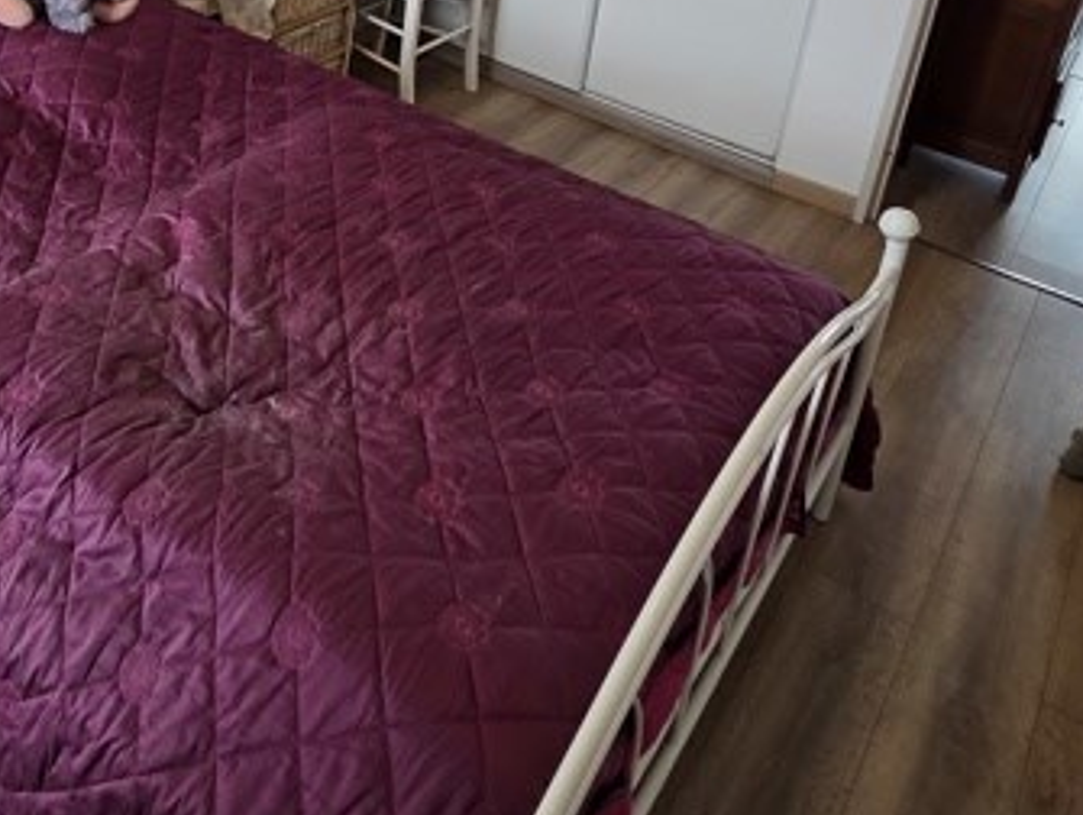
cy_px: -13
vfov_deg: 39.7
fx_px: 971
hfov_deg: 56.8
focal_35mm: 31
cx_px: 346
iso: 125
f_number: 2.2
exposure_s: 1/50
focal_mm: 2.2
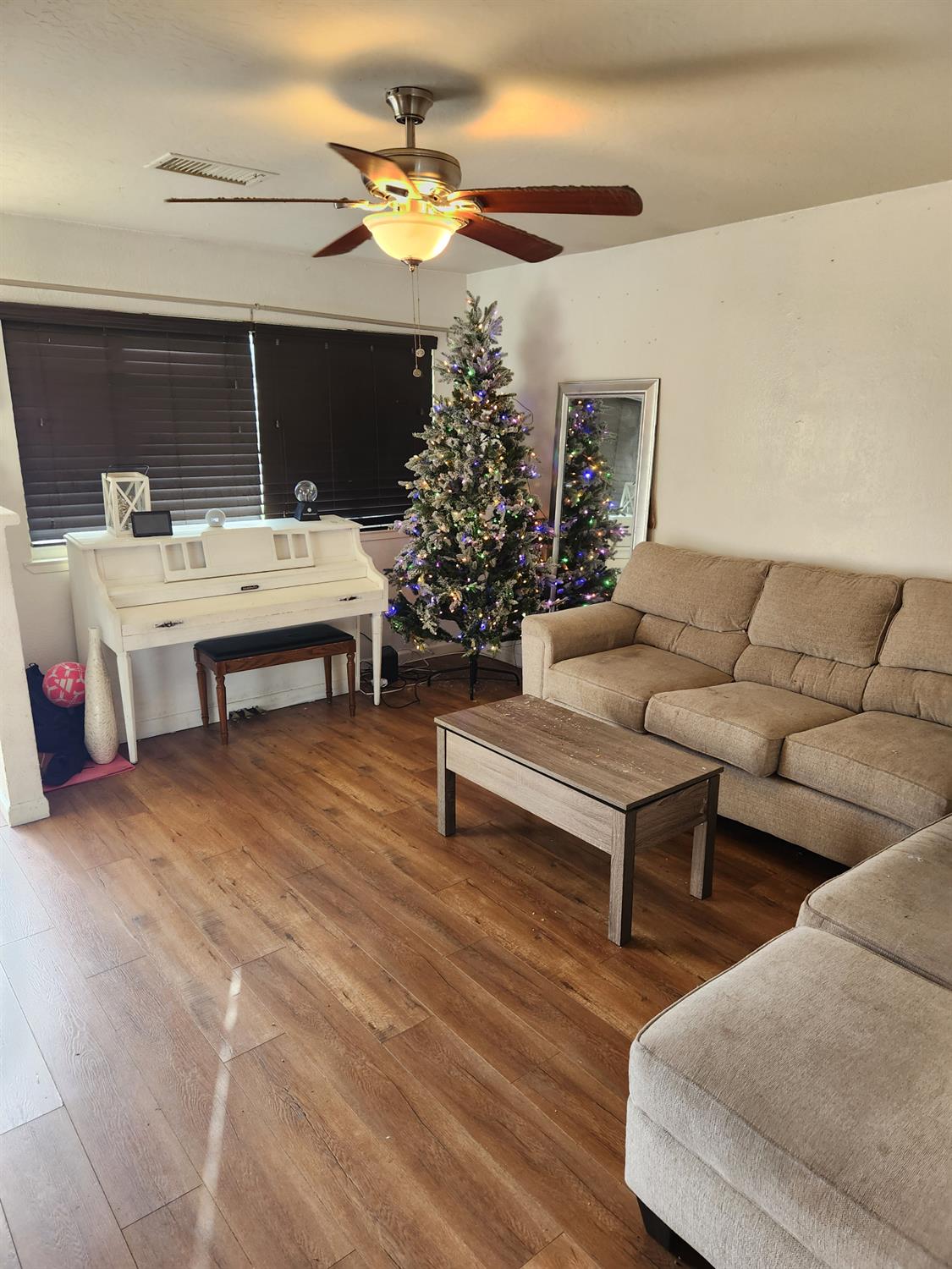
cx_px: 476
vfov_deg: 73.9
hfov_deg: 58.9
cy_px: 634
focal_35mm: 23
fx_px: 843
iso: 125
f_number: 1.8
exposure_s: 1/120
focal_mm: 5.4
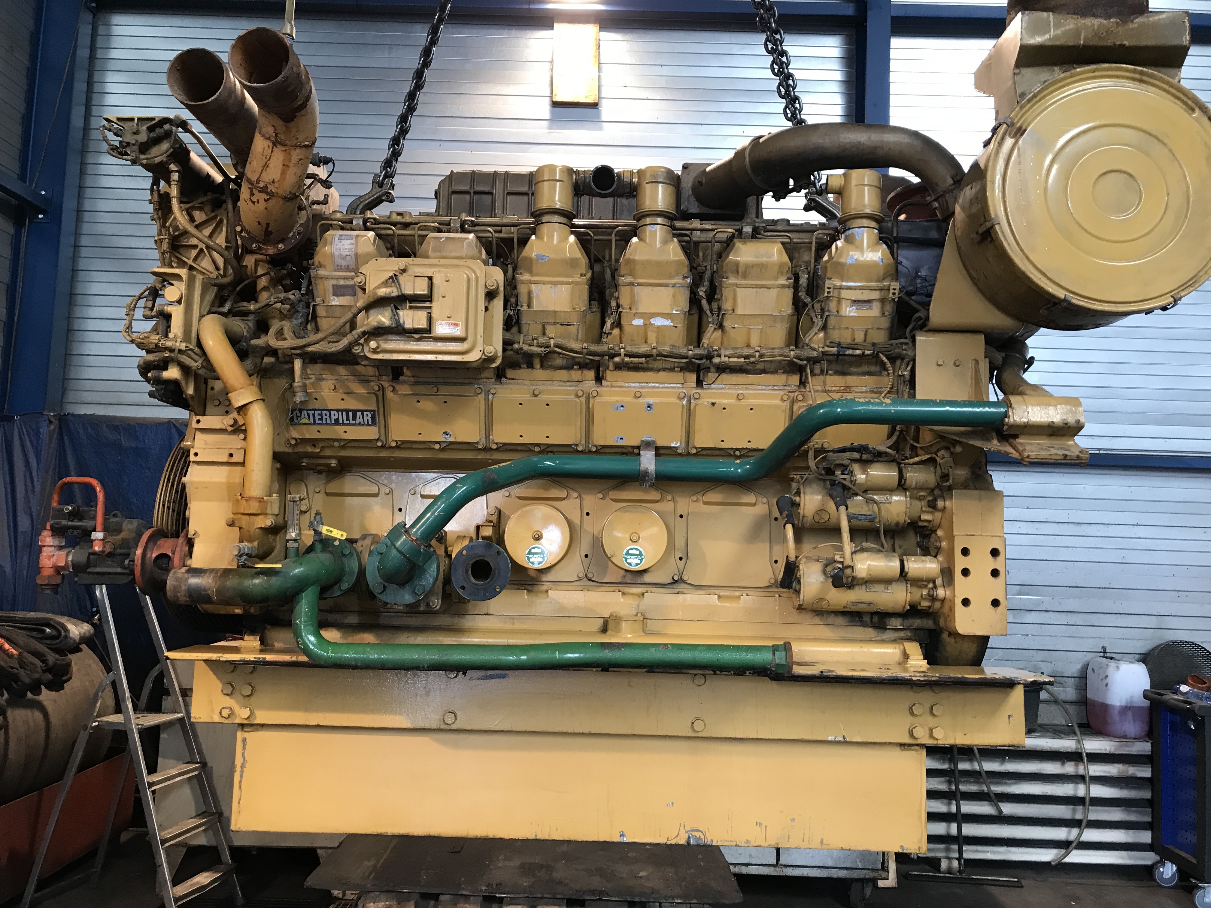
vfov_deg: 49.7
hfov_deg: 63.4
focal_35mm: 28
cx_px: 606
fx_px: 980
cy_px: 454
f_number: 1.8
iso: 40
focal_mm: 3.99
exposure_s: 1/17
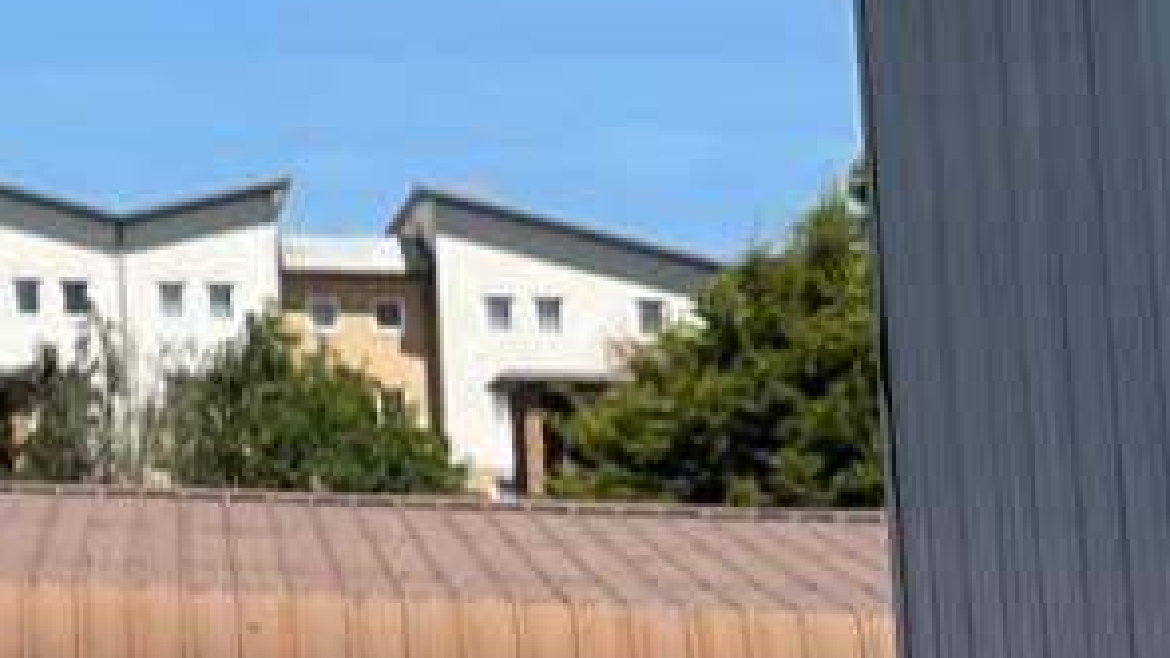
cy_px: -581
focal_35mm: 192
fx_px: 5957
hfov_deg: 8.7
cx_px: -2610
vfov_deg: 6.2
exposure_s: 1/3922
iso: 32
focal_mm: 5.1
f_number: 1.6
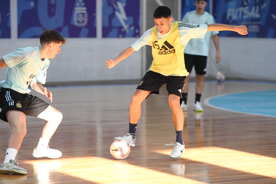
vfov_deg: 7.5
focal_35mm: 183
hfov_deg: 11.2
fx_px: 1403
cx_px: 138
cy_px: 92
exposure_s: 1/1000
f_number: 2.8
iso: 3200
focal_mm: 122
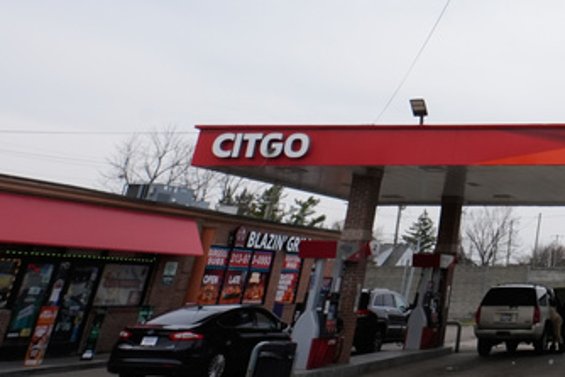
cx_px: 714
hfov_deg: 31.9
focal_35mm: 49
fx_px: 769
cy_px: -57
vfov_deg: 25.2
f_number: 11
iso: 400
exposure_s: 1/400
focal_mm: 16
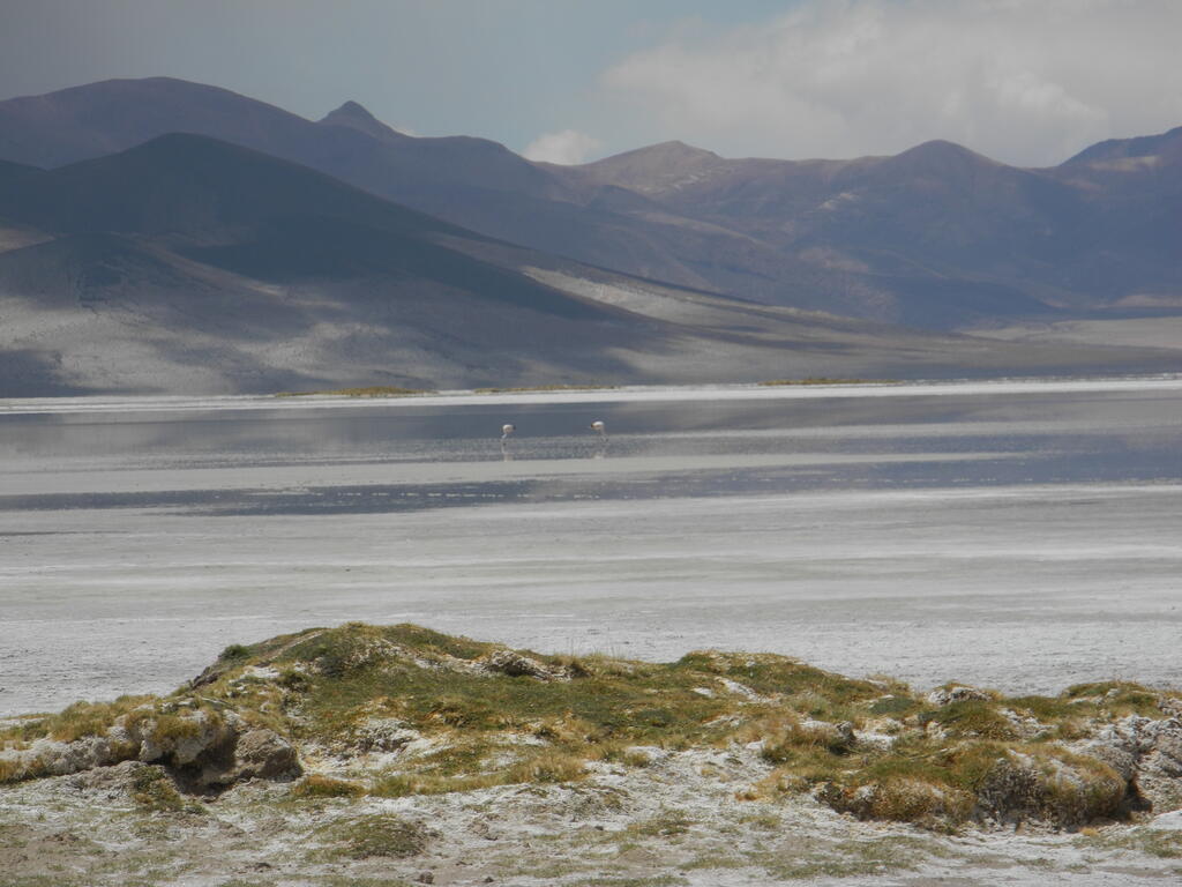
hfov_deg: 9.9
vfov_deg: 7.4
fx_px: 6829
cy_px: 444
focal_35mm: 200
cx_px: 591
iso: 100
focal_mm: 42.6
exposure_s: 1/1600
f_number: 5.6
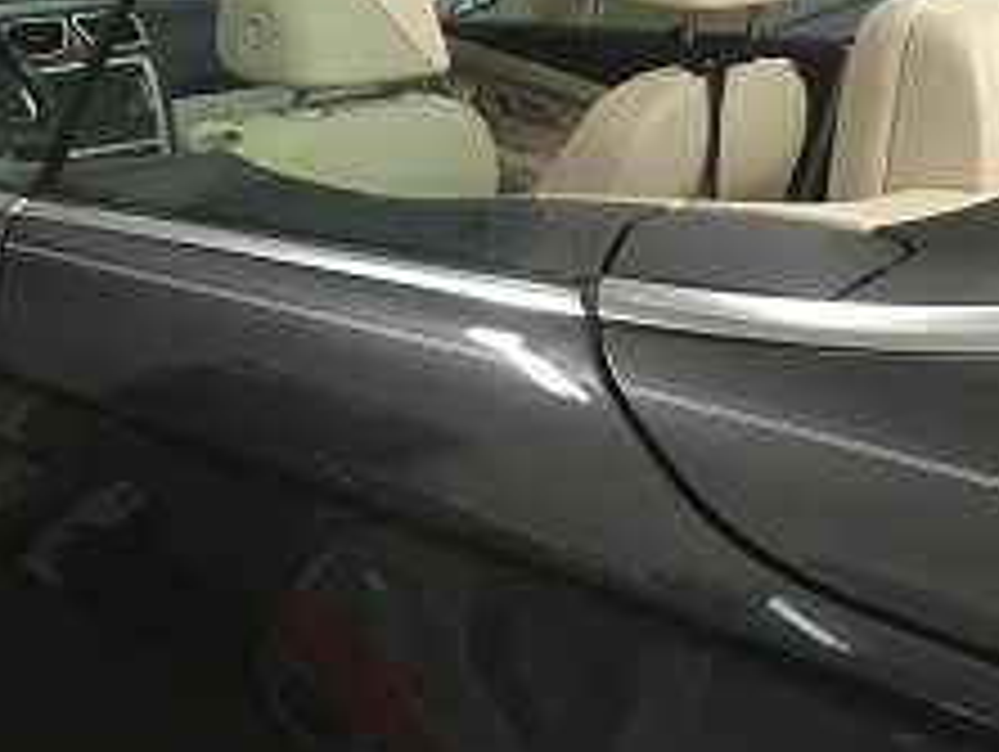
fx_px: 1733
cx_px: 342
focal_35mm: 60
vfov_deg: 24.3
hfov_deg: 31.9
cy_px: 214
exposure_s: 1/30
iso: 80
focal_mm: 4.15
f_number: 2.2
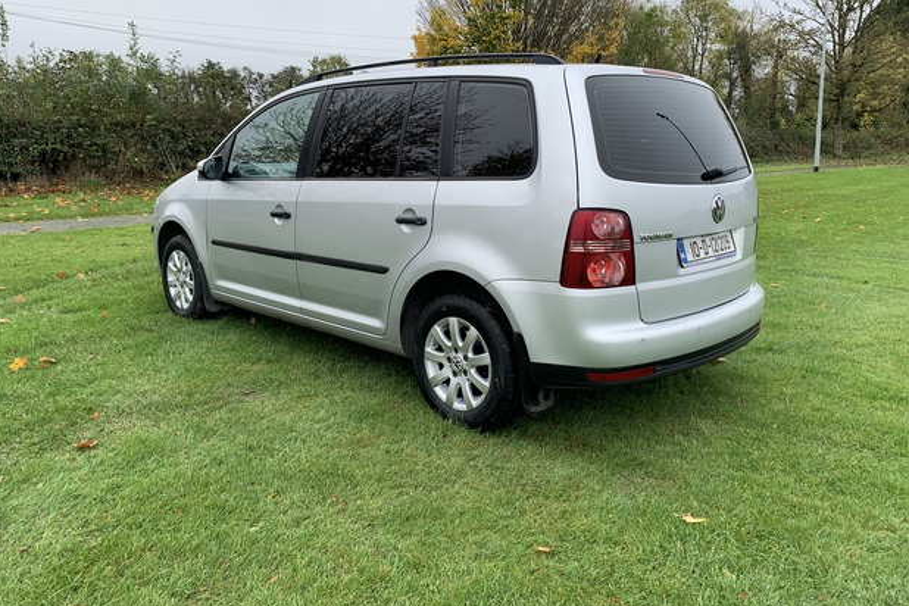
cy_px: 271
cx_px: 465
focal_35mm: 28
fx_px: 707
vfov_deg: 46.3
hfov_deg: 65.5
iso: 25
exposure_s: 1/481
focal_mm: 4.25
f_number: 1.8
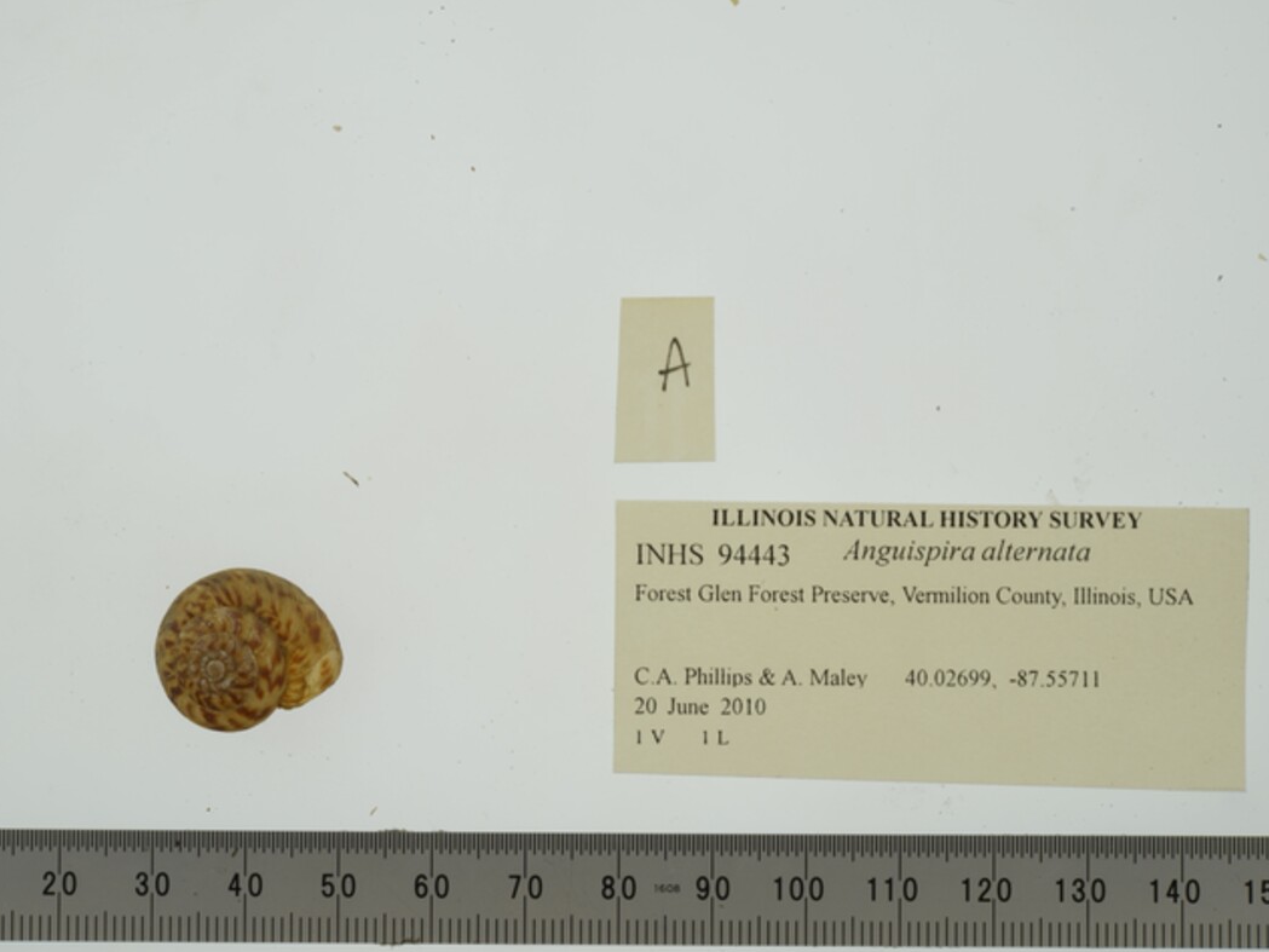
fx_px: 2420
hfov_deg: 29.4
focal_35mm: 66
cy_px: 482
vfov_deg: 22.3
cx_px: 582
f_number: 32
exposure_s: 1/13
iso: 100
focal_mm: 60
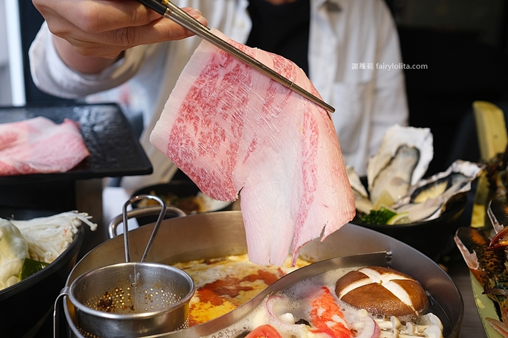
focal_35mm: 35
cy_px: 169
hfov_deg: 54.5
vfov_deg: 37.8
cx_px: 254
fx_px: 494
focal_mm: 23
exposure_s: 1/50
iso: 320
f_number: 3.2
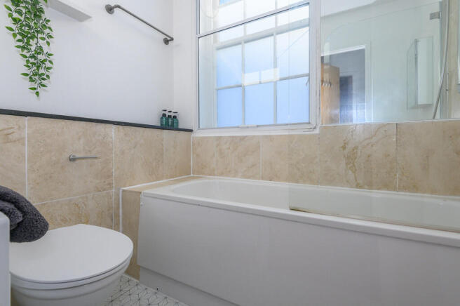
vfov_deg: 73.6
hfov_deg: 96.8
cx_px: 230
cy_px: 153
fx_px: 204
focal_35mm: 16
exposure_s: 1/500
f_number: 7.1
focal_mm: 16
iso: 500
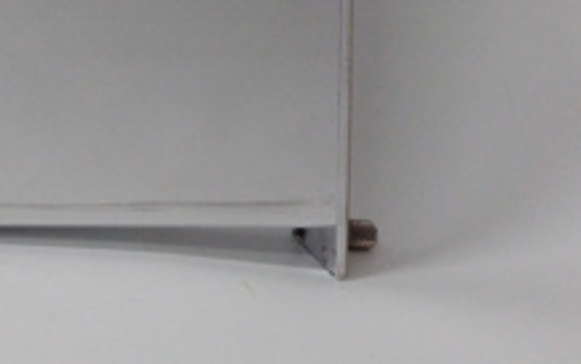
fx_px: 1046
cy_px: -119
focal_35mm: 66
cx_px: -46
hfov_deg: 28.4
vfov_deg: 18.3
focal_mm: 3.79
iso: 294
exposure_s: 1/33
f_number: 2
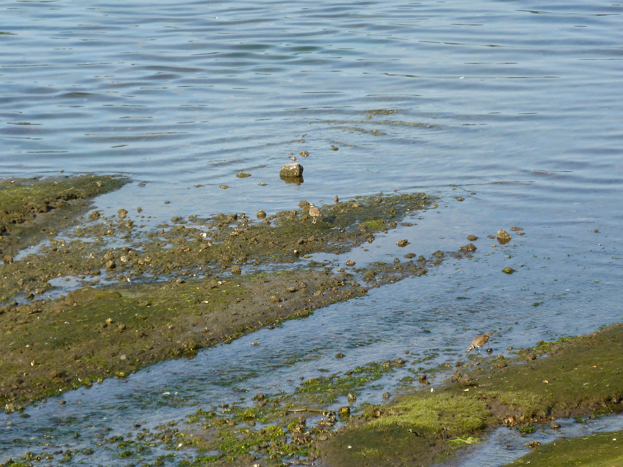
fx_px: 4499
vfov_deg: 5.9
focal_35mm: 250
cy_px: 234
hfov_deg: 7.9
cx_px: 312
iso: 100
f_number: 5.9
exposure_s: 1/125
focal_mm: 36
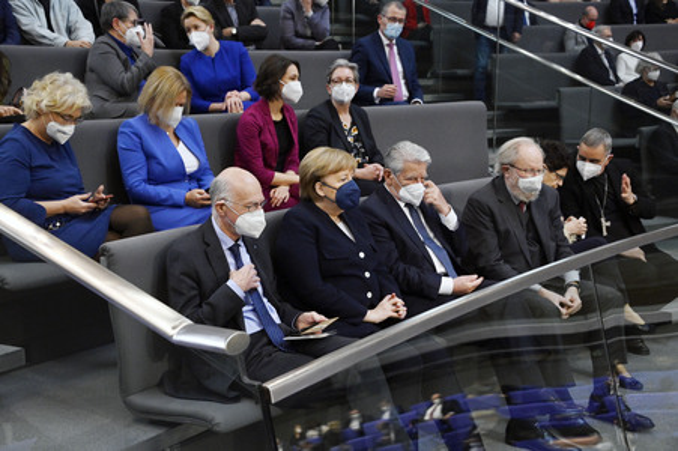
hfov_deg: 41.1
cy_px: 226
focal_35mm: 48
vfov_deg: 28.0
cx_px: 339
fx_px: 903
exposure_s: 1/160
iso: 6400
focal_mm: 48
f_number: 6.3
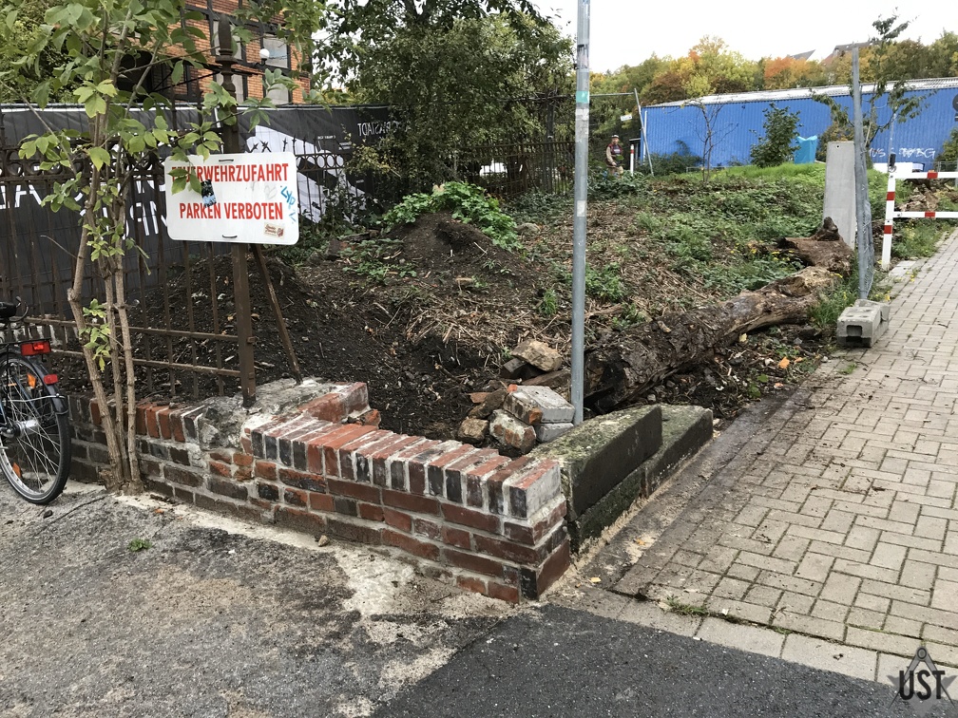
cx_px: 479
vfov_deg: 49.7
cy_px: 359
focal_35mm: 28
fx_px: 775
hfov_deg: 63.4
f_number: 1.8
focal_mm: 3.99
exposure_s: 1/20
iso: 32
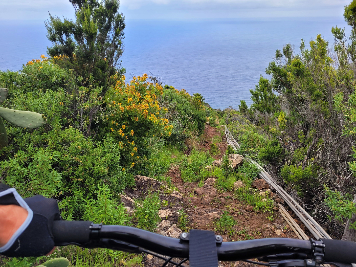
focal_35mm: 26
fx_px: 267
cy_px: 134
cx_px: 178
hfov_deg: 67.3
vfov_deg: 53.1
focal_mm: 5.4
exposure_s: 1/291
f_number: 1.8
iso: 40
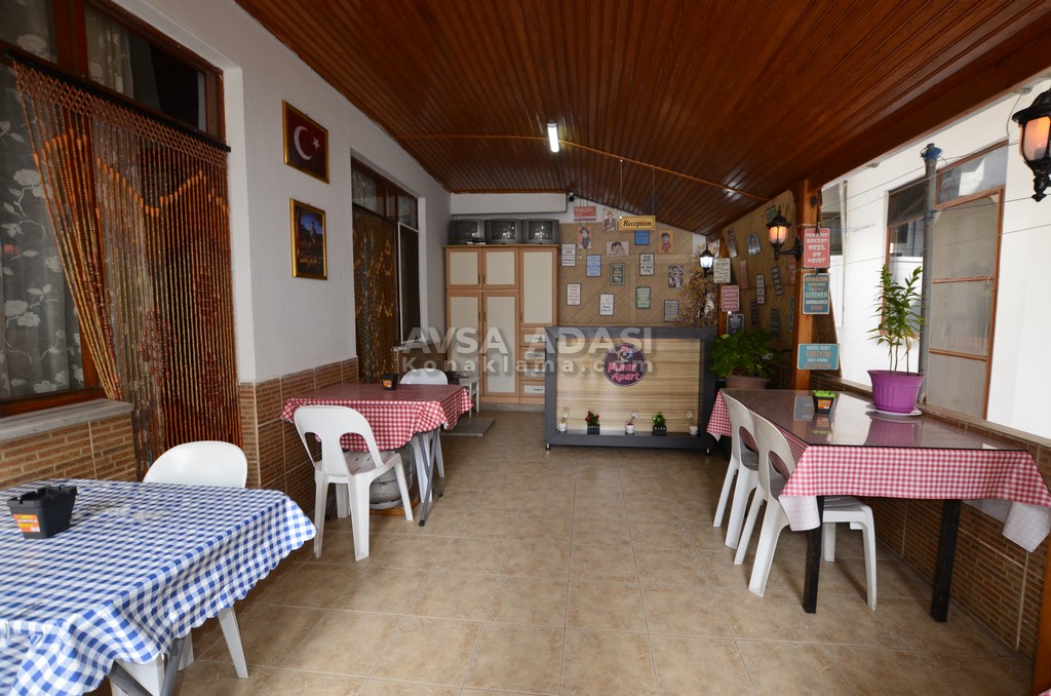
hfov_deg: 100.5
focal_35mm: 15
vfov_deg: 77.1
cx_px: 526
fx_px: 437
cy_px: 348
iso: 1000
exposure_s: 1/125
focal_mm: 10
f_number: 6.7
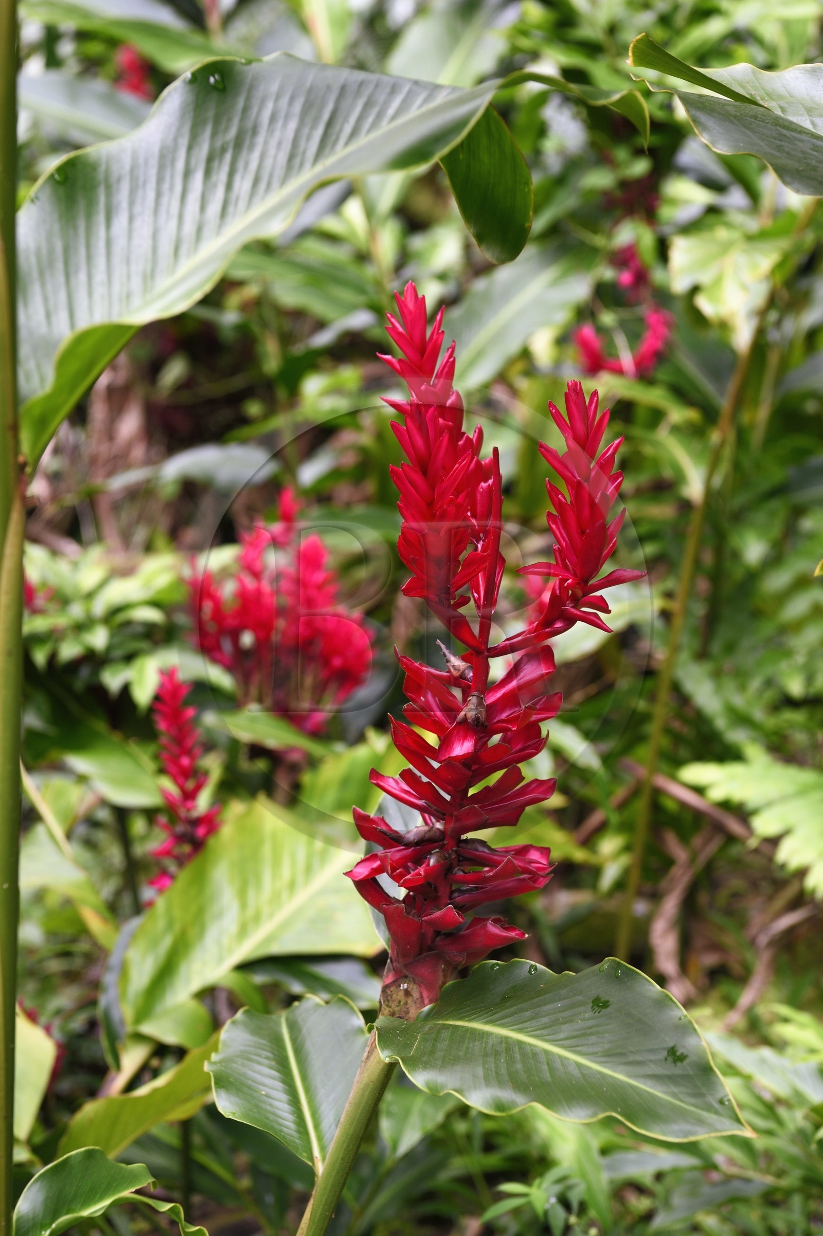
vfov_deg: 28.9
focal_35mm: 70
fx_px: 2402
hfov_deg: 19.4
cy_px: 618
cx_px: 412
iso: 800
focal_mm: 70
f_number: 7.1
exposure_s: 1/100
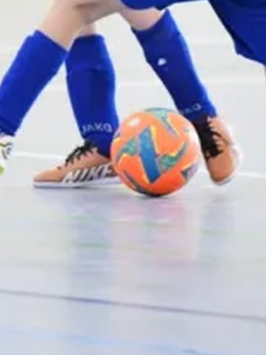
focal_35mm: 855
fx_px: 8769
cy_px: -14
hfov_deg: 1.7
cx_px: -113
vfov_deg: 2.3
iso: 8000
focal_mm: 180
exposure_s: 1/1250
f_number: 2.8
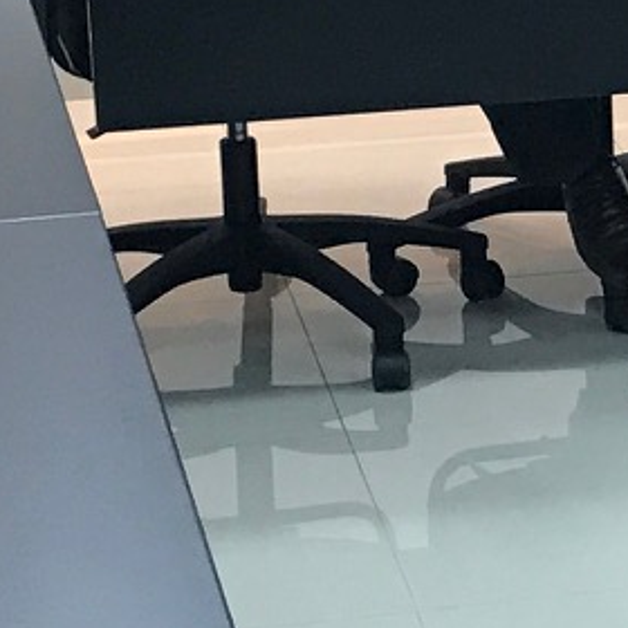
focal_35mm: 178
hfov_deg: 9.6
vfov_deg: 9.8
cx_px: 875
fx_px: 3653
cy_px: 253
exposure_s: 1/30
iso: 32
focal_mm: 3.99
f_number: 1.8
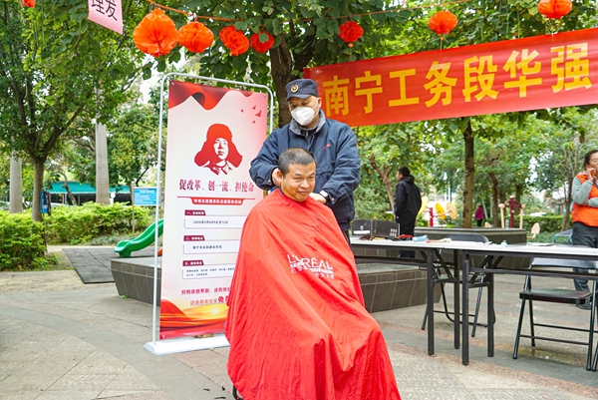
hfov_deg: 57.2
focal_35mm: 33
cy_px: 200
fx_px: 549
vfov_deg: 40.0
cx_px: 299
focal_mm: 33
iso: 400
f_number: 4.5
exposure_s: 1/160
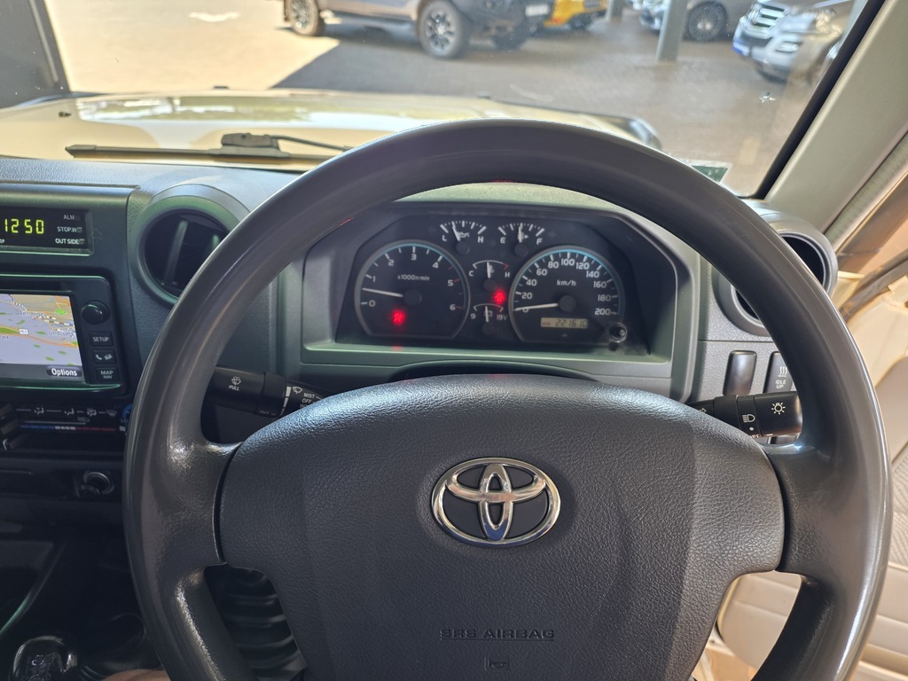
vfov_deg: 58.9
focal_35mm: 23
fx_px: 603
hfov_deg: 73.9
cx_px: 454
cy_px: 340
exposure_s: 1/50
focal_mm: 6.25
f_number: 1.7
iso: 160
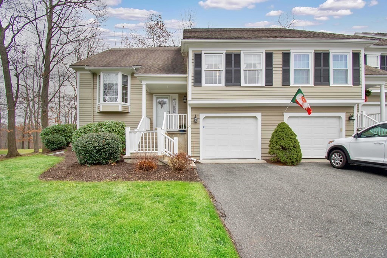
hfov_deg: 100.4
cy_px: 129
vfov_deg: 77.3
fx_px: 161
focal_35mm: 15
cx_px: 194
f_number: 6.3
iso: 200
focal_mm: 10
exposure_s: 1/160
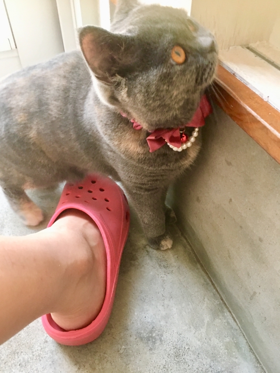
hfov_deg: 48.2
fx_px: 313
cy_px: 186
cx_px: 140
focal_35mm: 29
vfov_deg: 61.7
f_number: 2.2
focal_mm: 4.15
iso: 160
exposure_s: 1/30
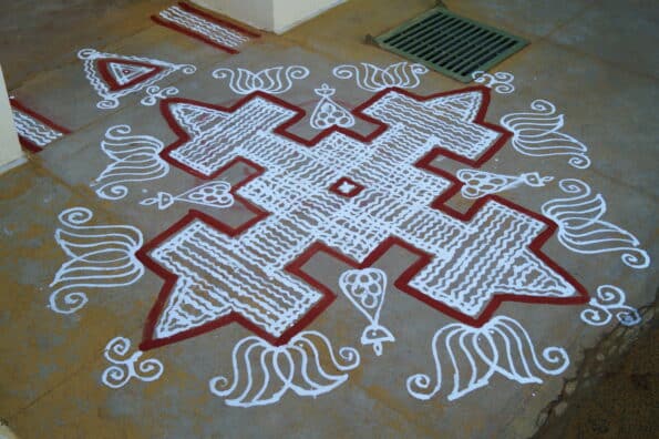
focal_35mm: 42
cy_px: 220
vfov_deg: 31.9
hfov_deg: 46.4
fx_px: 768
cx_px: 330
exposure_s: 1/200
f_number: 4.5
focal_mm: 28
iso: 100
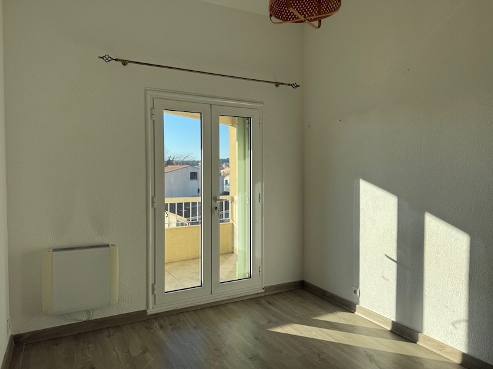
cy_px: 184
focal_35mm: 24
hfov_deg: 71.6
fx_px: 342
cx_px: 246
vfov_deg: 56.8
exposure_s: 1/1464
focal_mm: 6.76
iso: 80
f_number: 1.78
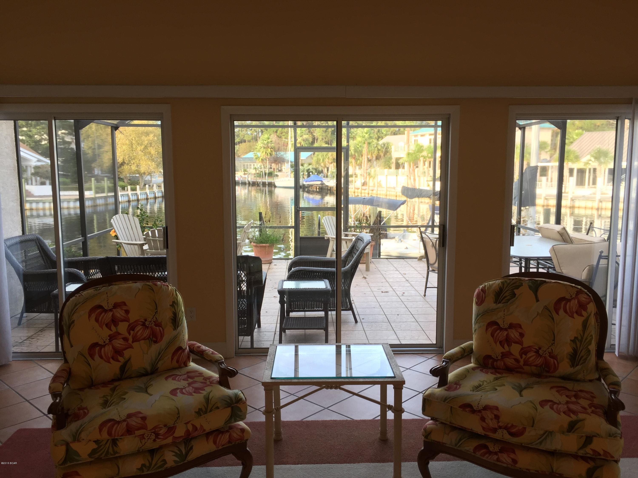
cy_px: 239
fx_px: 534
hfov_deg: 61.7
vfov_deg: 48.2
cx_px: 319
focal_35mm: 29
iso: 32
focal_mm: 4.15
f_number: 2.2
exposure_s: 1/30
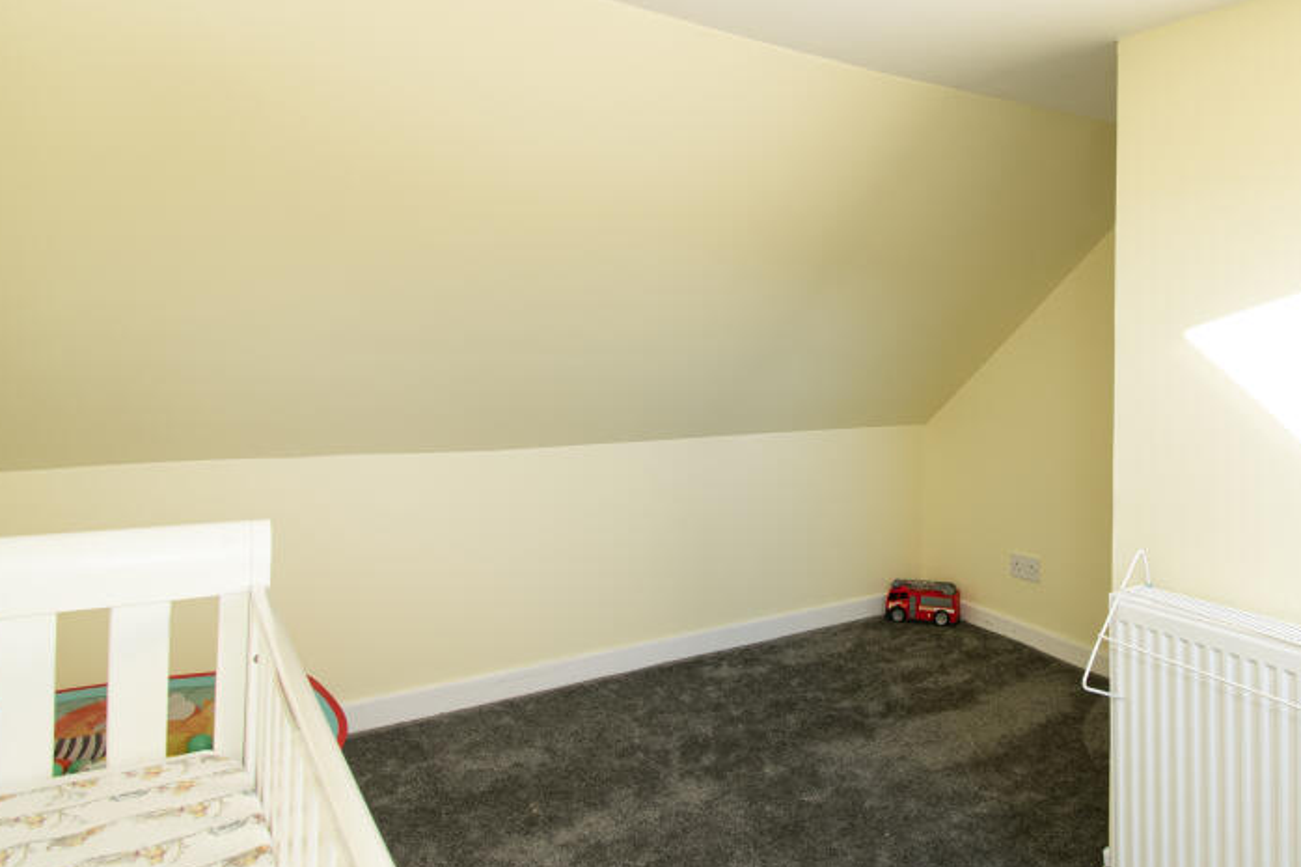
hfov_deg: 74.6
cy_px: 393
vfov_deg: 57.1
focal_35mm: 22
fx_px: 795
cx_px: 926
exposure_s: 1/25
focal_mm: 10
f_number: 9
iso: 250
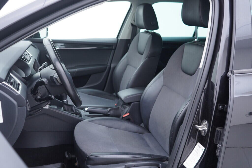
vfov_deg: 36.9
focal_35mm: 36
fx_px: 252
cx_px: 126
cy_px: 84
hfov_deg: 53.1
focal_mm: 24
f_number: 2.8
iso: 200
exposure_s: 1/40
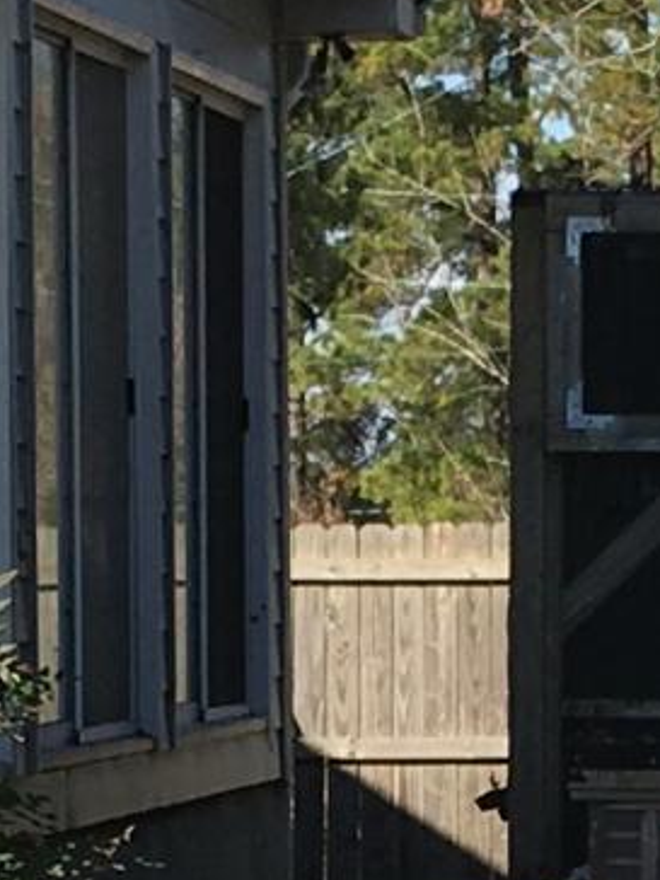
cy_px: 919
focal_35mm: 239
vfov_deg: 8.2
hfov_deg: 6.2
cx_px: 375
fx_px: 6076
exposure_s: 1/1012
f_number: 2.2
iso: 25
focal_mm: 4.15
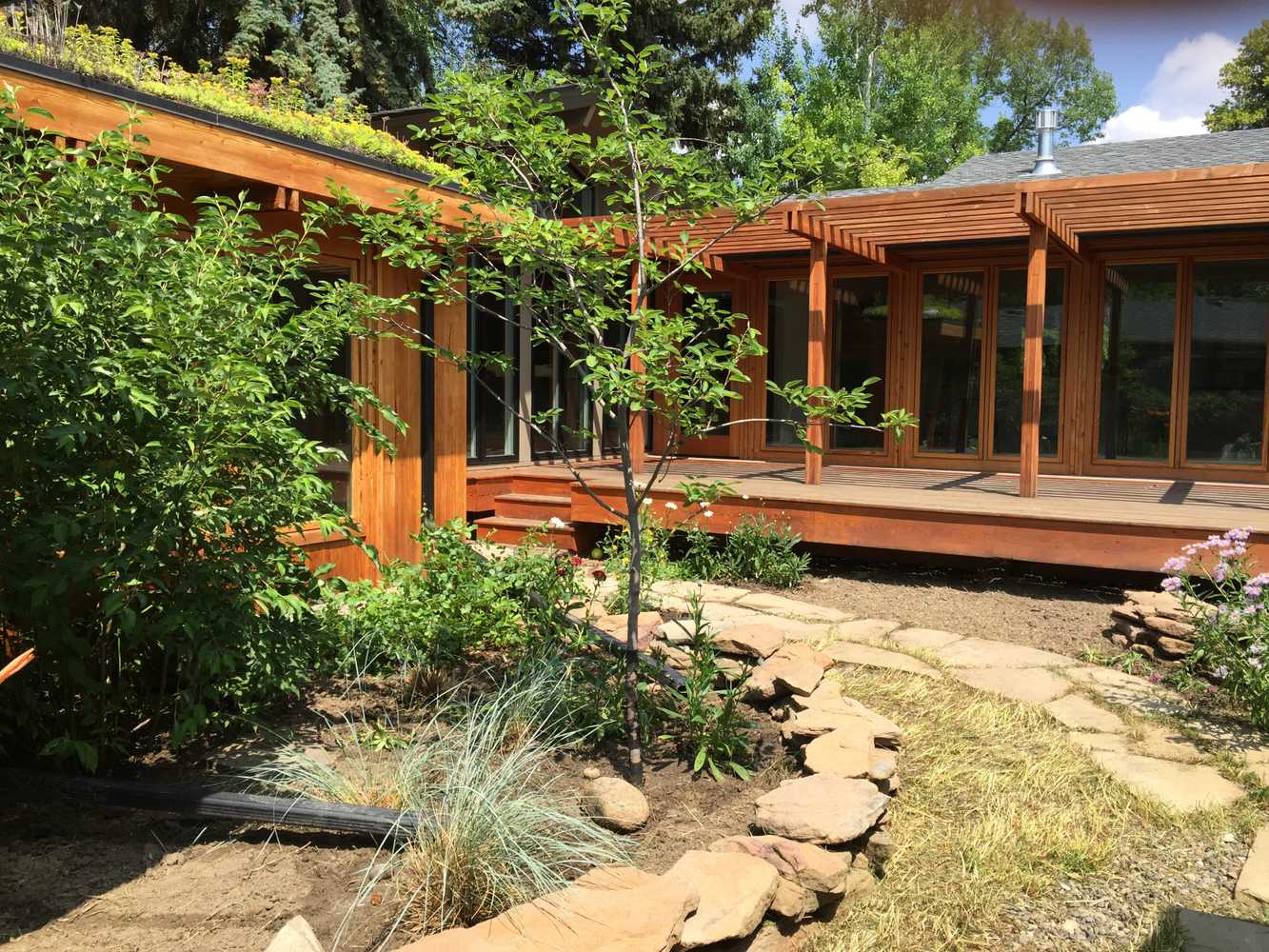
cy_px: 476
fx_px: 1063
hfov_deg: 61.7
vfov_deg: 48.2
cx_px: 634
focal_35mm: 29
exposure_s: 1/1163
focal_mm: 4.15
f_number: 2.2
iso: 32
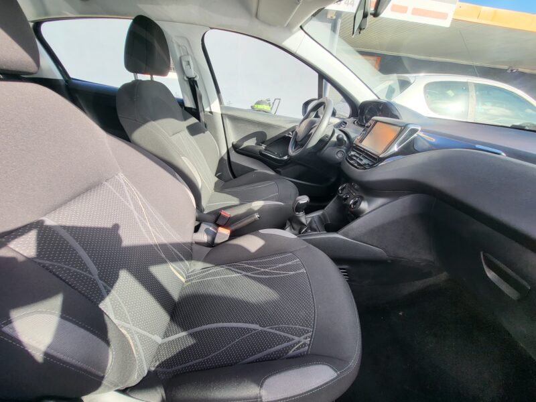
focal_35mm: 13
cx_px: 268
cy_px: 201
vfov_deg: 89.9
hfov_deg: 106.2
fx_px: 201
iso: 32
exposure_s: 1/131
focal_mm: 1.74
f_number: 2.2
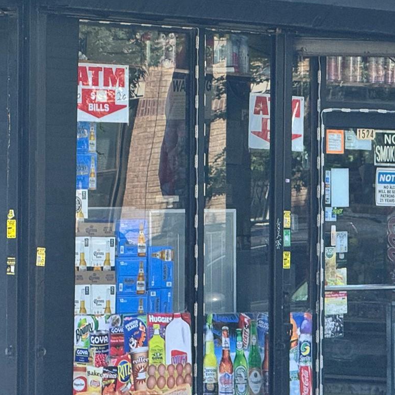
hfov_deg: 6.2
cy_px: 47
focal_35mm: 283
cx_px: 244
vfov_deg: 6.2
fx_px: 3654
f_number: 2.8
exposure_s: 1/385
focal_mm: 15.66
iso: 50
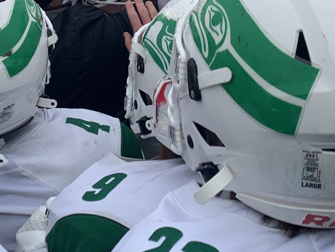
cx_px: 150
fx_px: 784
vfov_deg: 17.3
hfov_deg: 24.1
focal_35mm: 81
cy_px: -63
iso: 25
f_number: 1.8
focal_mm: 4.25
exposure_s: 1/879
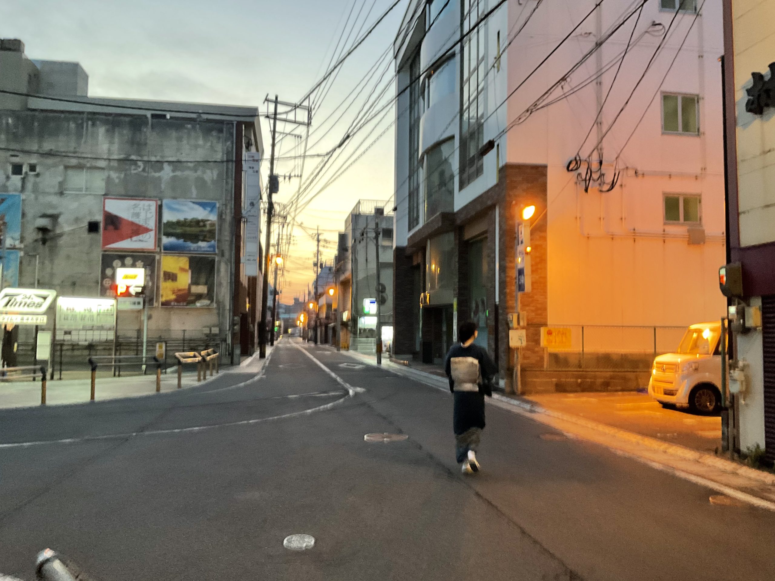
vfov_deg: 48.2
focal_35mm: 29
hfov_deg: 61.7
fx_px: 649
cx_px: 388
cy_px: 290
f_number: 1.8
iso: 250
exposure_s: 1/40
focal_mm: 3
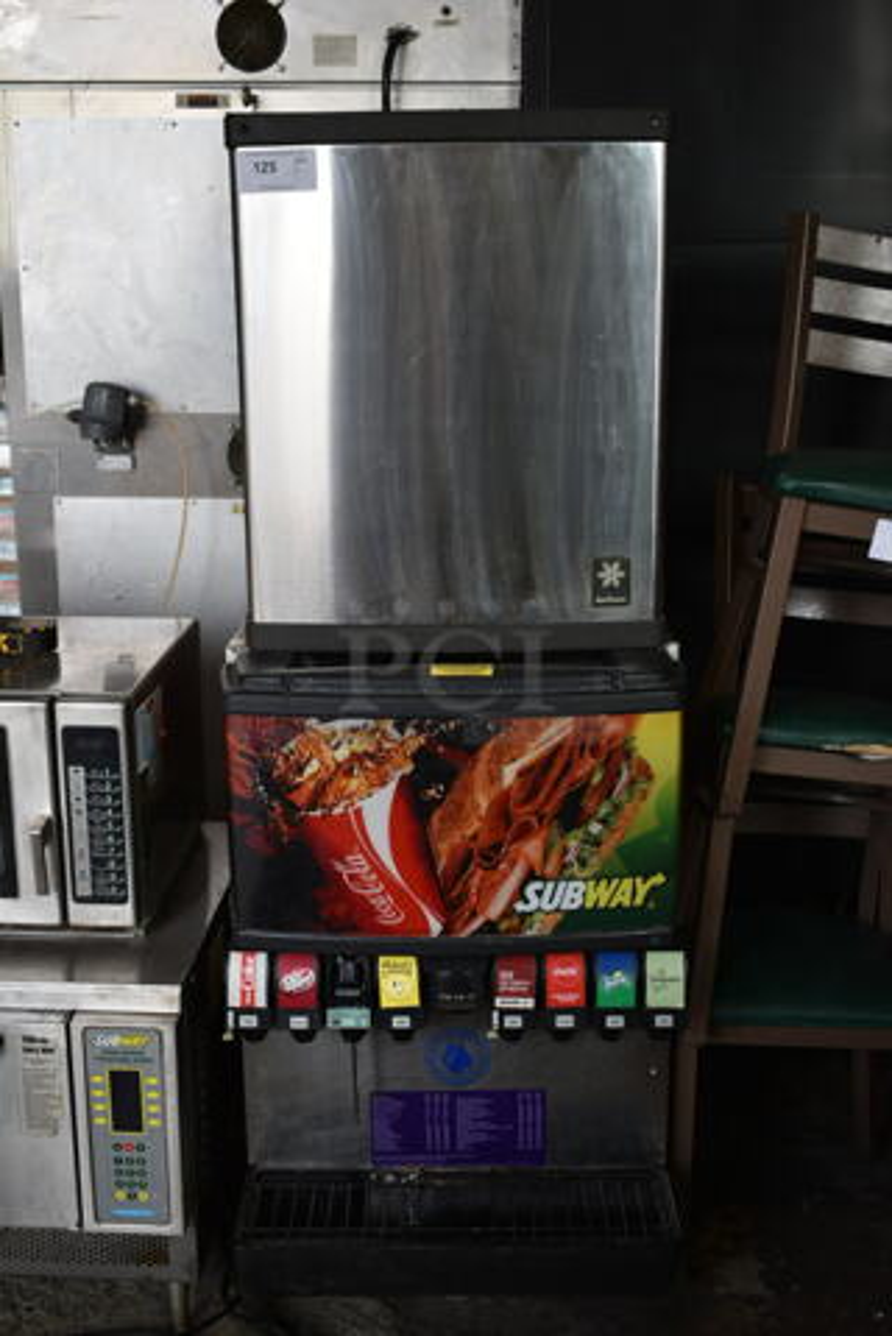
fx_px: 1392
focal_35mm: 38
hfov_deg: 35.5
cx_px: 446
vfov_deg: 51.3
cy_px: 668
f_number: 4.5
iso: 100
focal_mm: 25
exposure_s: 1/125
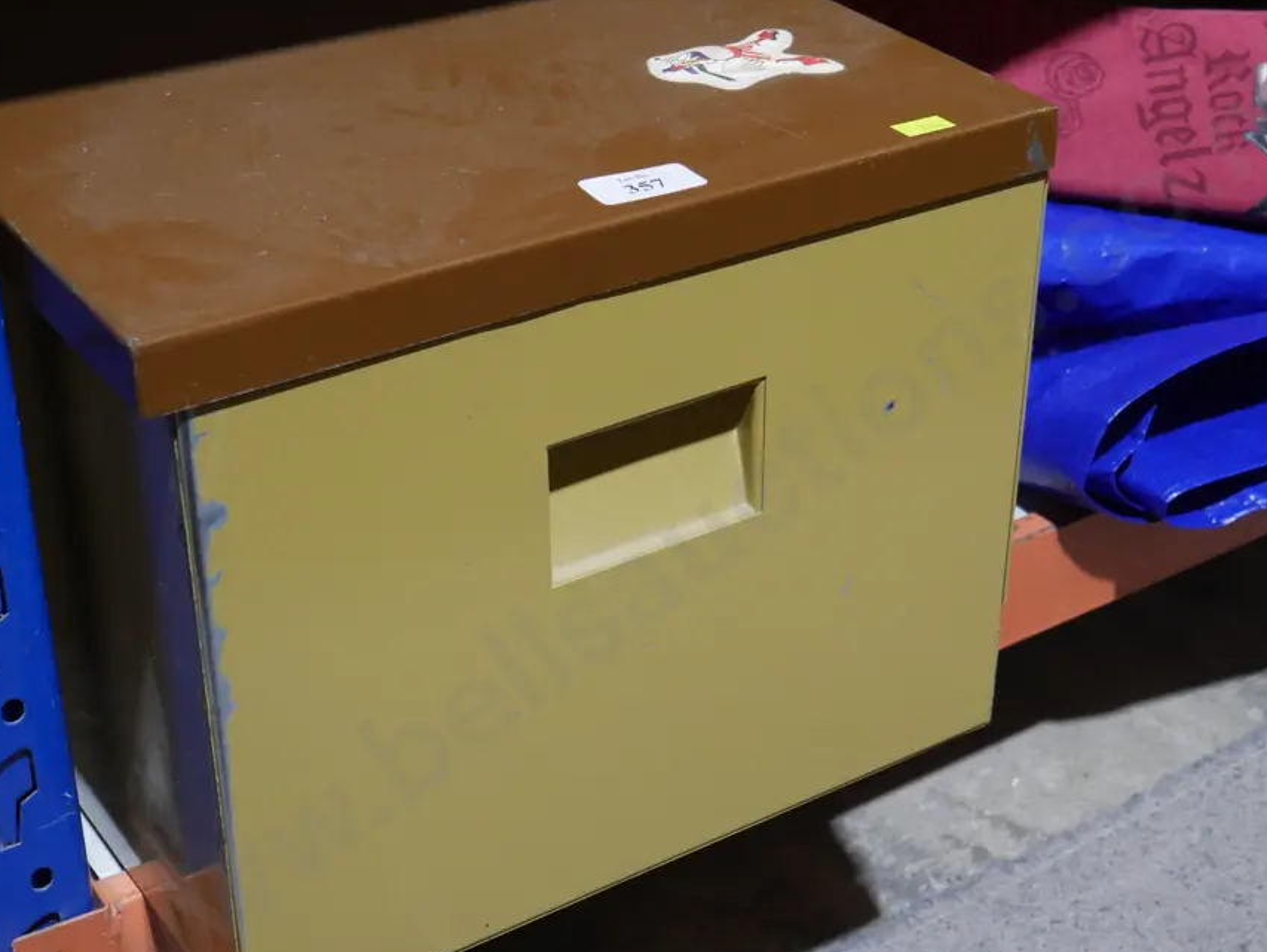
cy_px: 534
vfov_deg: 24.4
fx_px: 2198
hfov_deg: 32.1
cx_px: 714
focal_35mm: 60
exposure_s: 1/60
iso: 800
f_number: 5.3
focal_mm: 25
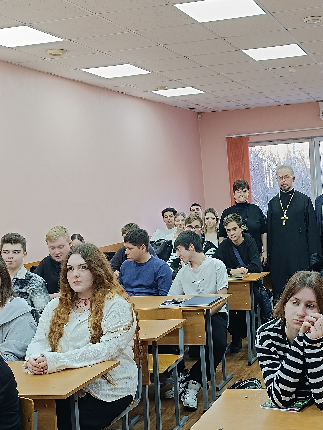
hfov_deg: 41.1
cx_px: 260
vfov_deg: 55.4
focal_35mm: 33
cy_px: 212
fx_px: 411
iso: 658
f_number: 1.65
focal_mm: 6.14
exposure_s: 1/50
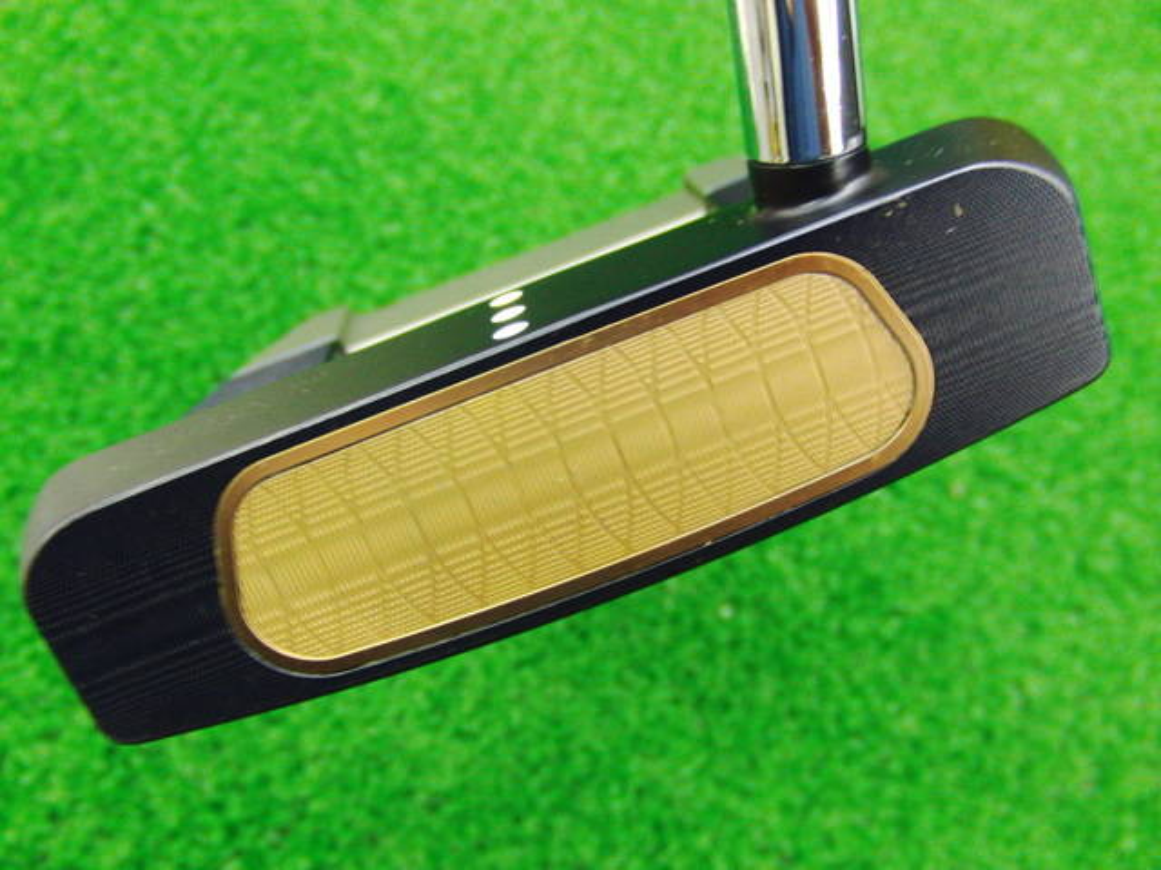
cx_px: 580
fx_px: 1241
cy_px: 435
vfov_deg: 38.7
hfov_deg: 50.1
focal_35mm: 37
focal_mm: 6.42
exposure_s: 1/15
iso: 400
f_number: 3.6
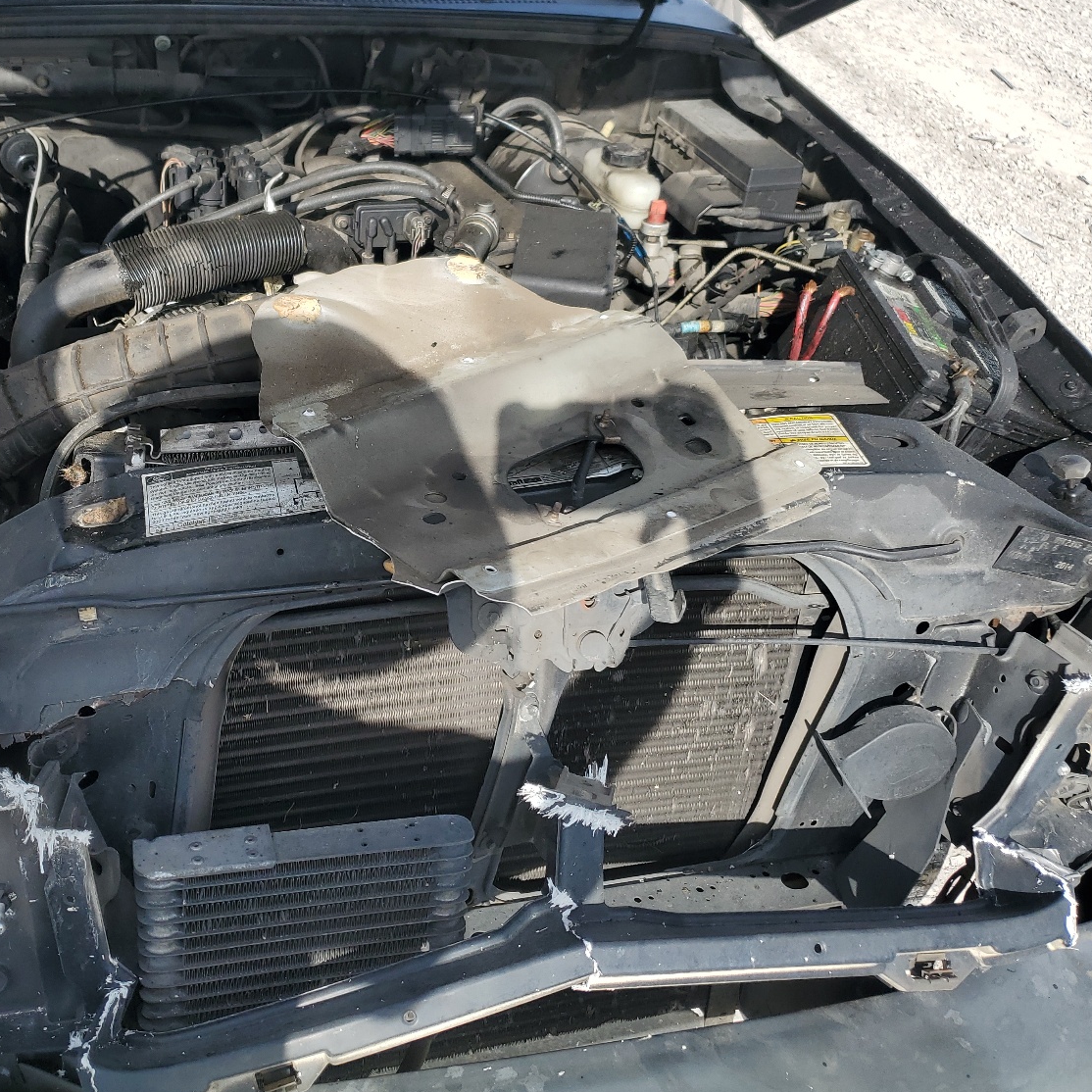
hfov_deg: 48.5
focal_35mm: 33
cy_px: 517
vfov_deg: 49.7
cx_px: 323
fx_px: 1178
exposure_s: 1/2000
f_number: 1.5
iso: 50
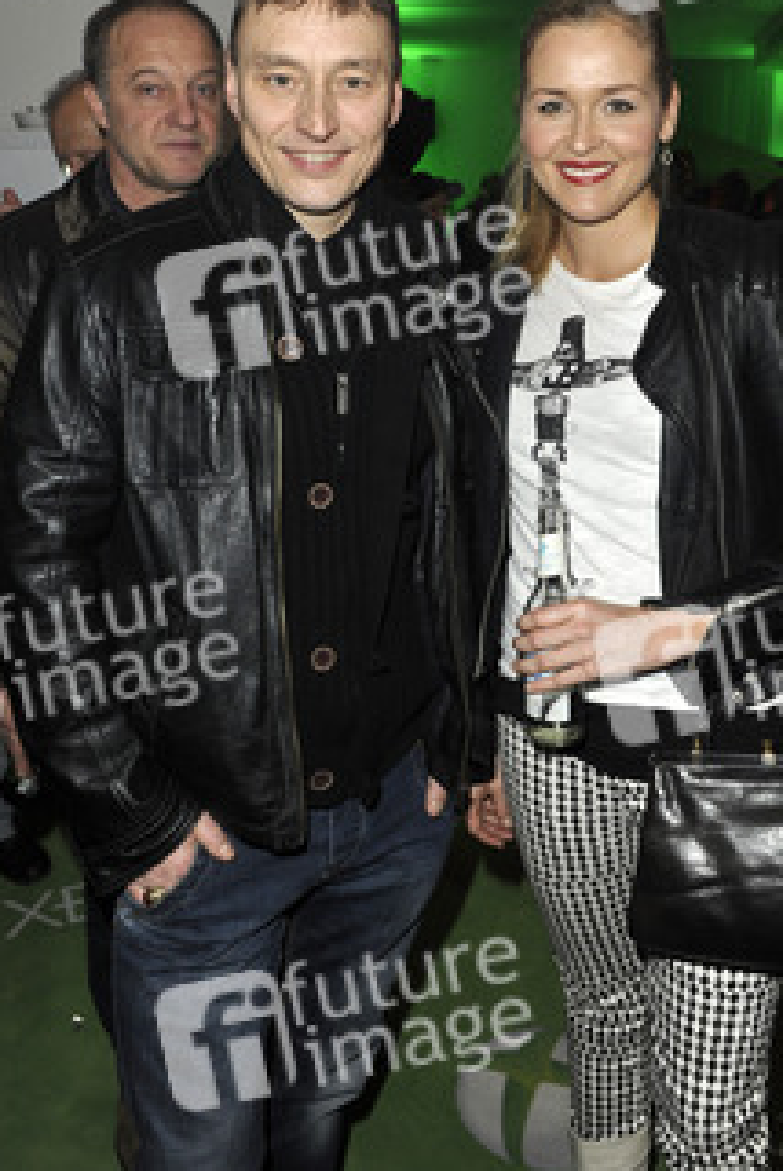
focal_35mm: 30
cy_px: 476
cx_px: 452
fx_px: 977
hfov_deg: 43.6
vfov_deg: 61.4
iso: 1000
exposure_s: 1/40
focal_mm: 24
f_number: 5.6
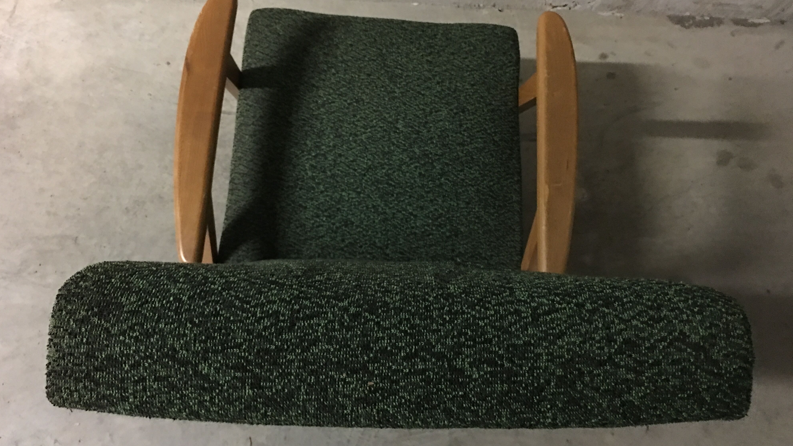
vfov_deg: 36.7
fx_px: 673
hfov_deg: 61.0
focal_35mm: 32
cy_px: 209
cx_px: 393
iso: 125
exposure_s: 1/4
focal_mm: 4.15
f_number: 2.2
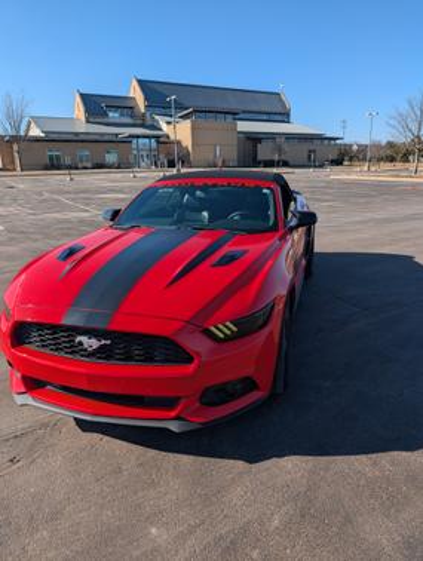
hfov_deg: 57.0
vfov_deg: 71.5
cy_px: 280
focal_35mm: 24
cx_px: 212
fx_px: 390
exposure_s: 1/1011
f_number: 1.68
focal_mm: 6.9
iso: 17
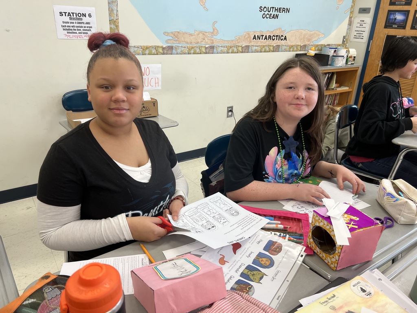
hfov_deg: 67.3
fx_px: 313
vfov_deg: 53.1
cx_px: 208
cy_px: 156
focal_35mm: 26
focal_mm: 5.7
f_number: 1.5
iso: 80
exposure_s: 1/120
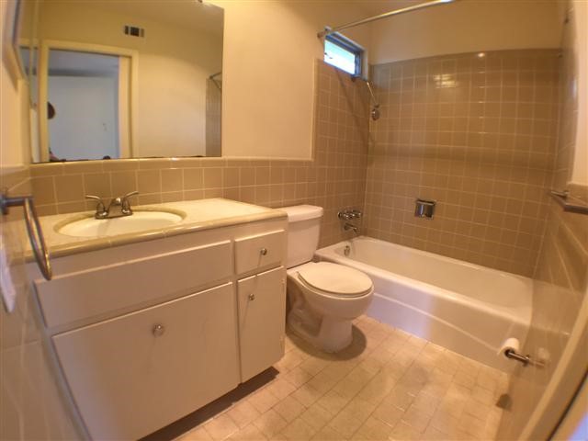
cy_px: 220
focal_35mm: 29
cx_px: 294
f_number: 2.2
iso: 100
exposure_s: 1/30
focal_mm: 4.15
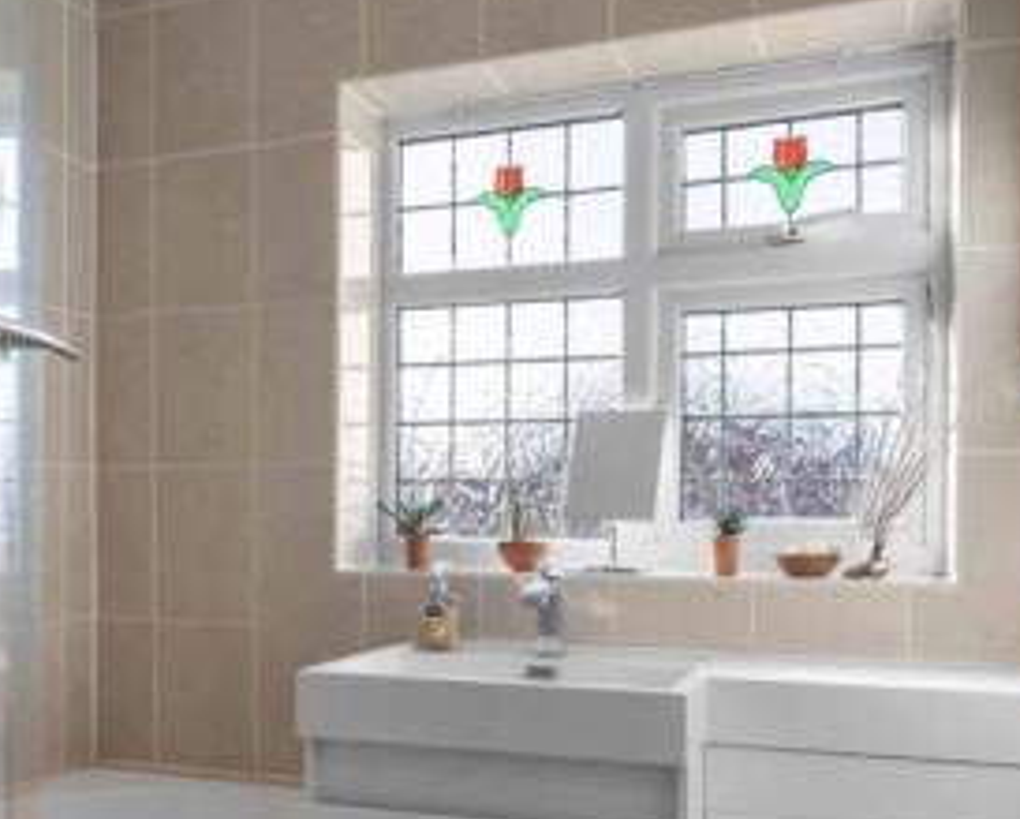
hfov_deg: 48.8
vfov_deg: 39.7
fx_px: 1122
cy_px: 522
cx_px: 446
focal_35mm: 37
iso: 320
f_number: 8
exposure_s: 1/30
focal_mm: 16.5
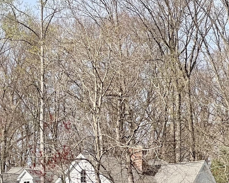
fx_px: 1694
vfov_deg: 6.1
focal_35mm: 250
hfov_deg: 7.7
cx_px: -29
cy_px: 279
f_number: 2.8
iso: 32
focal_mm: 9
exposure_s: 1/515
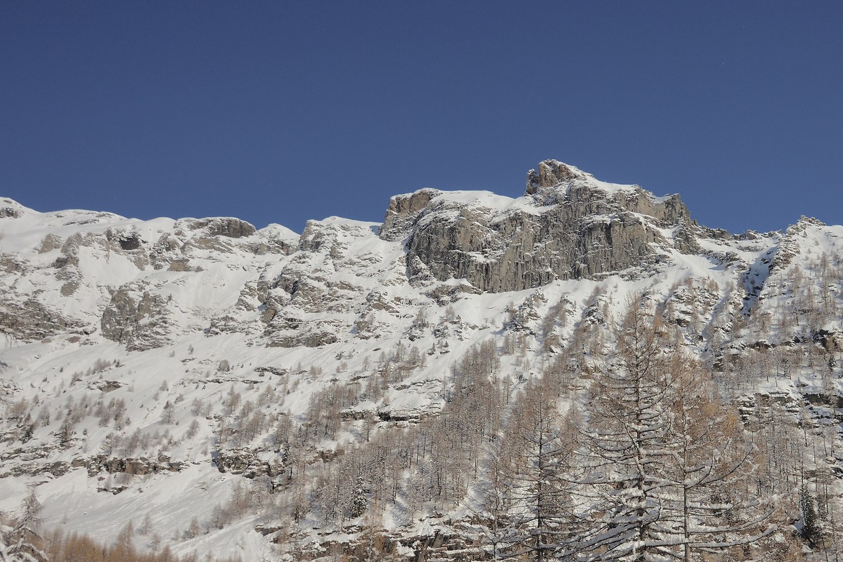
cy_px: 366
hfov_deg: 57.6
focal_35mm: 31
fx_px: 726
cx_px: 619
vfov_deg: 41.9
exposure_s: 1/640
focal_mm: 16
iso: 100
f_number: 8
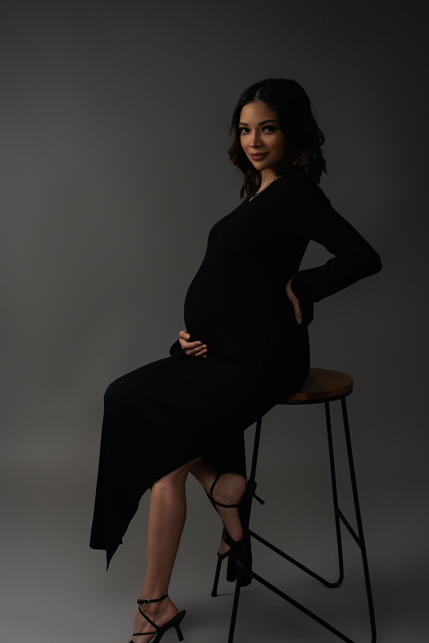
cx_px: 247
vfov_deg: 38.2
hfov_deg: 26.0
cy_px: 323
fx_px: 929
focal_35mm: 52
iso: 320
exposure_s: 1/200
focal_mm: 43
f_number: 8
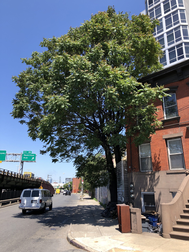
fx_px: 204
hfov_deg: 49.7
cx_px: 94
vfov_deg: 63.4
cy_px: 126
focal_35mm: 28
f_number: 1.8
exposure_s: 1/771
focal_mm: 4
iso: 20
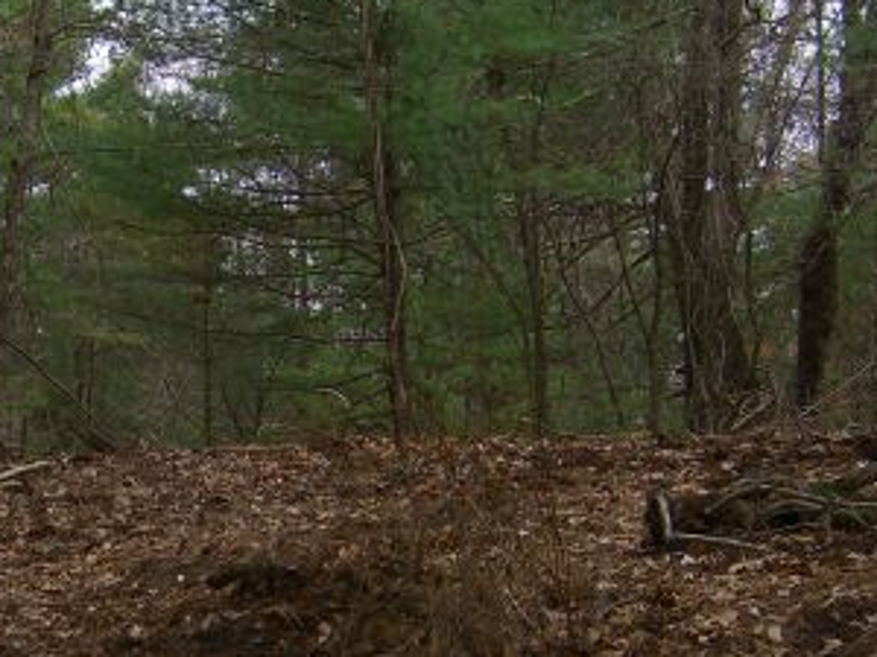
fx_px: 2052
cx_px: 237
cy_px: 496
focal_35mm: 81
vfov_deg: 18.1
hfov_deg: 23.9
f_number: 2.8
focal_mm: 7.9
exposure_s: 1/200
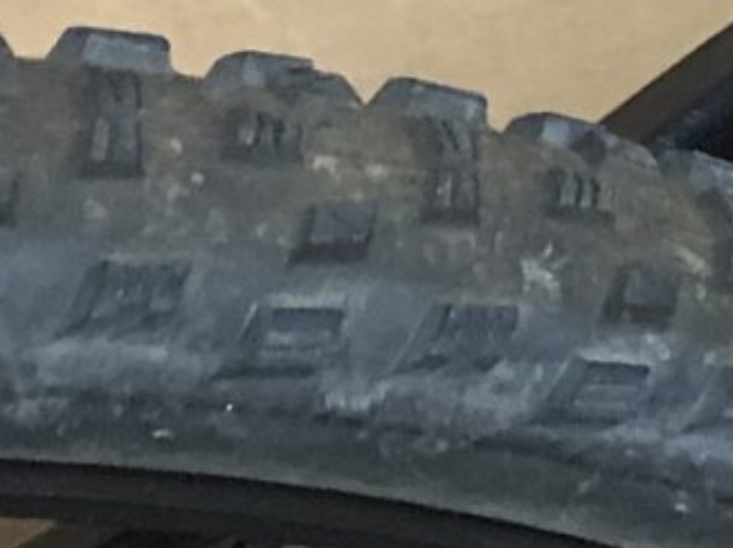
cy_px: -541
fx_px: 4655
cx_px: 2455
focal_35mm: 220
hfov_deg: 7.5
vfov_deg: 6.5
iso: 100
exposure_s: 1/9
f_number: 1.8
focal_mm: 3.99
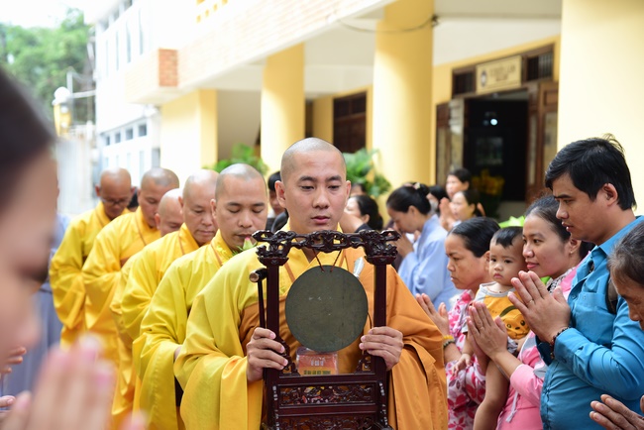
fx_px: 1396
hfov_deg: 26.0
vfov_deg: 17.5
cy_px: 215
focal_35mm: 78
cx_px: 322
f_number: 5.6
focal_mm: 78
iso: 250
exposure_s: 1/100
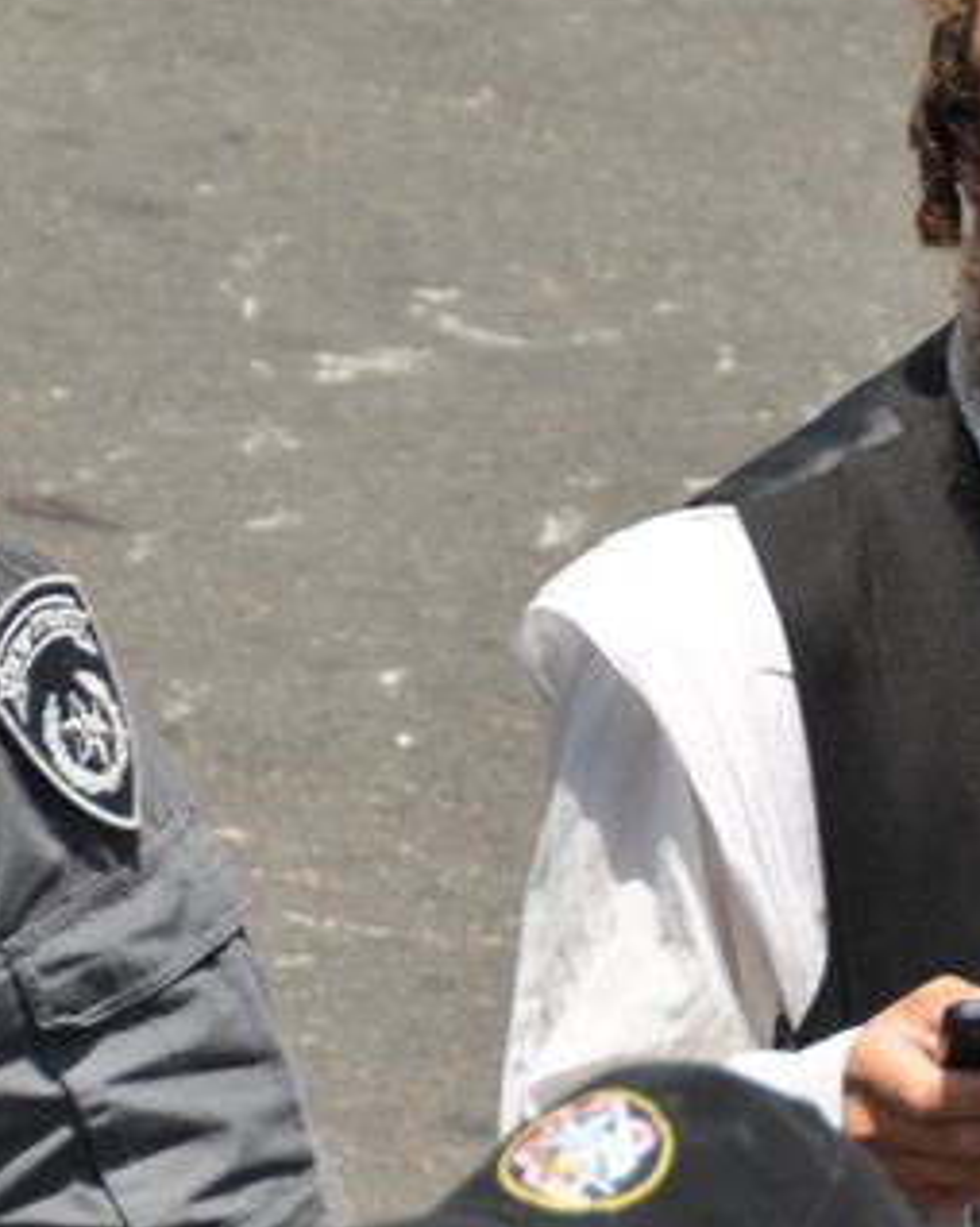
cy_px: 139
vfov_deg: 4.1
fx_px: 17256
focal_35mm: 476
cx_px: 1393
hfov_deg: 3.2
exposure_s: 1/1600
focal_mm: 105
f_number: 5.3
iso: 400
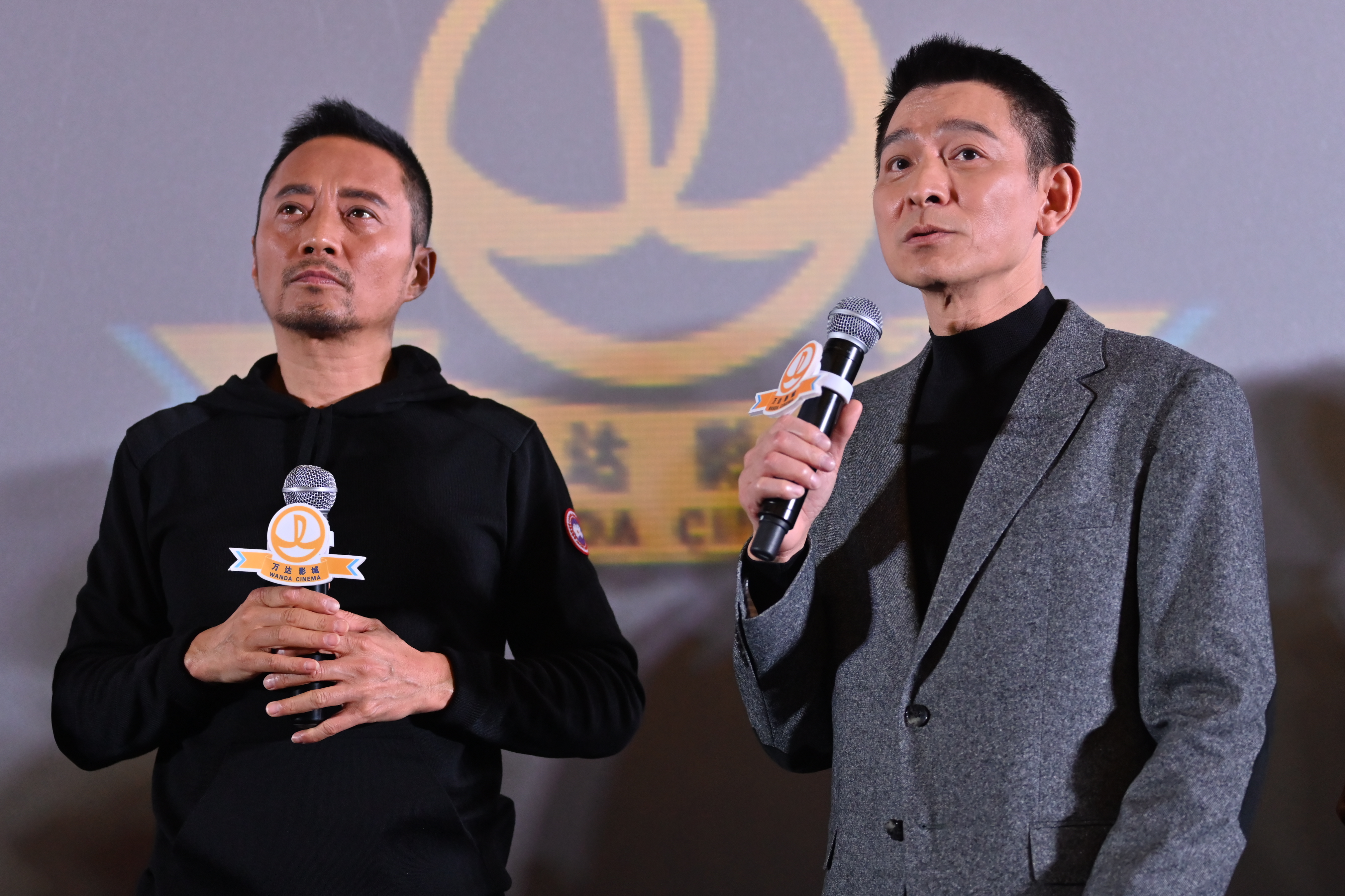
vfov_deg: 18.2
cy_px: 448
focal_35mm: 75
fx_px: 2801
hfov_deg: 27.0
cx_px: 672
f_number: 2
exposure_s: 1/200
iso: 1000
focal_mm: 50
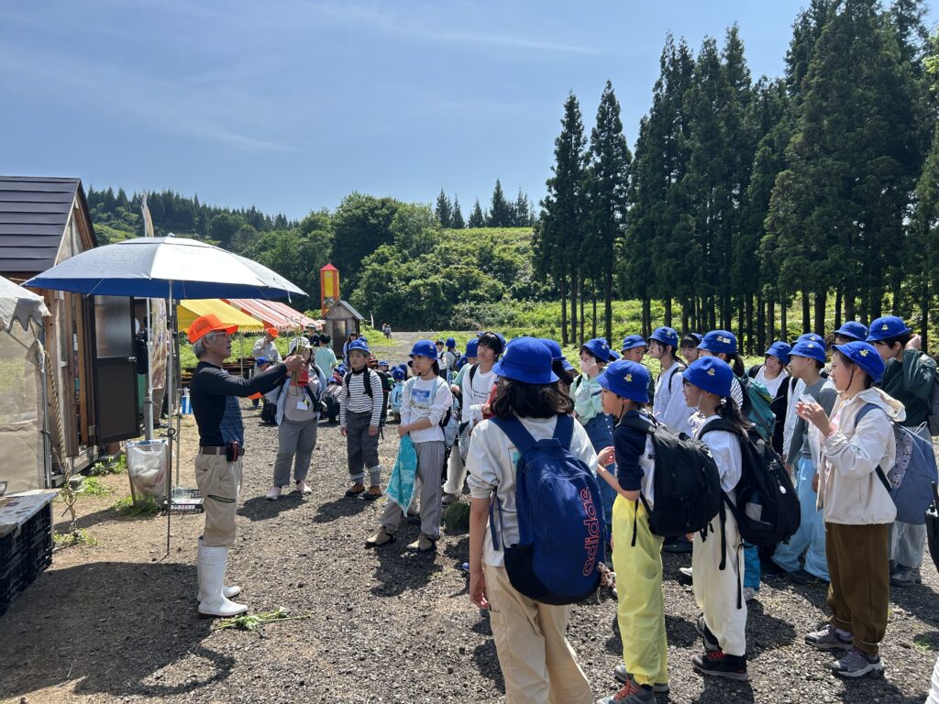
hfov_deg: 67.3
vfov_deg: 53.1
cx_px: 470
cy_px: 352
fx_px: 705
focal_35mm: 26
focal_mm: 5.7
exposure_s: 1/2571
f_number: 1.5
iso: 50
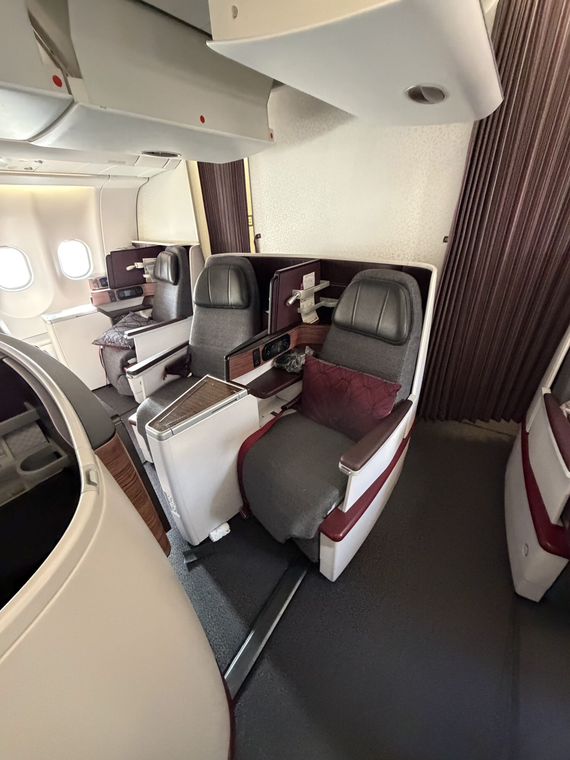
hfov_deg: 85.7
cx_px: 285
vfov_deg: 102.1
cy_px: 380
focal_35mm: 14
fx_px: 307
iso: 1000
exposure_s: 1/57
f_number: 2.2
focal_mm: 2.22
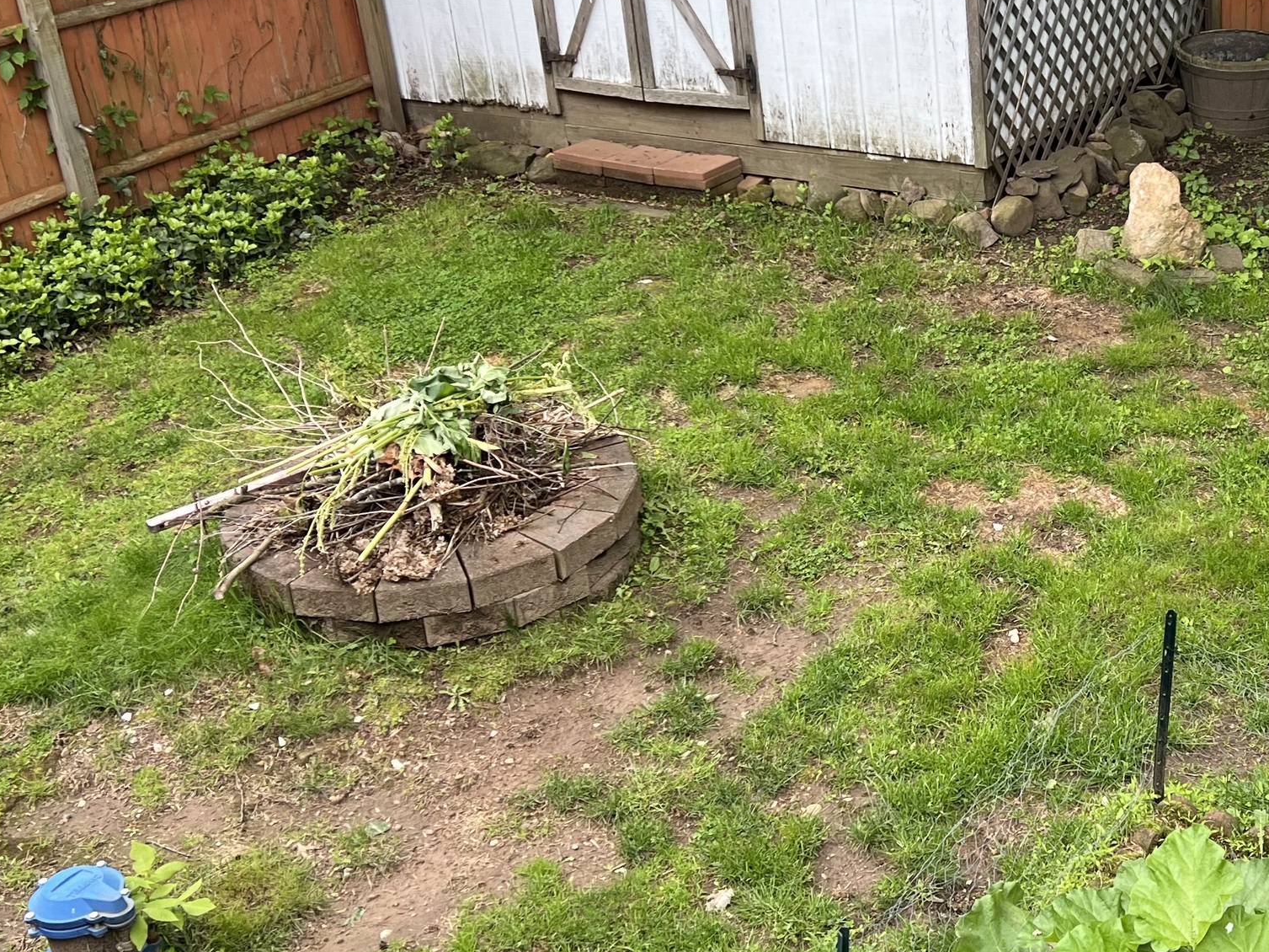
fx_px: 1943
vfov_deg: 27.5
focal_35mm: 53
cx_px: 1020
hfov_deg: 35.0
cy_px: 406
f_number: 1.5
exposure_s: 1/156
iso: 40
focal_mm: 5.7
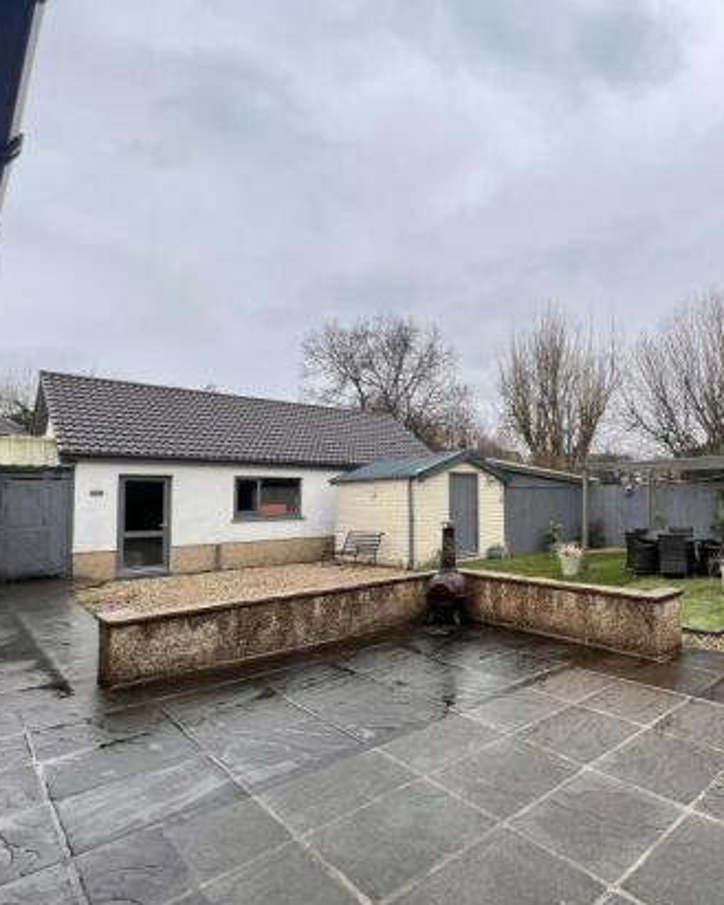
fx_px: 482
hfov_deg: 66.1
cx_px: 593
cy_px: 479
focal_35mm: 18
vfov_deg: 86.3
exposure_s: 1/570
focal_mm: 1.57
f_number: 1.8
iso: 32
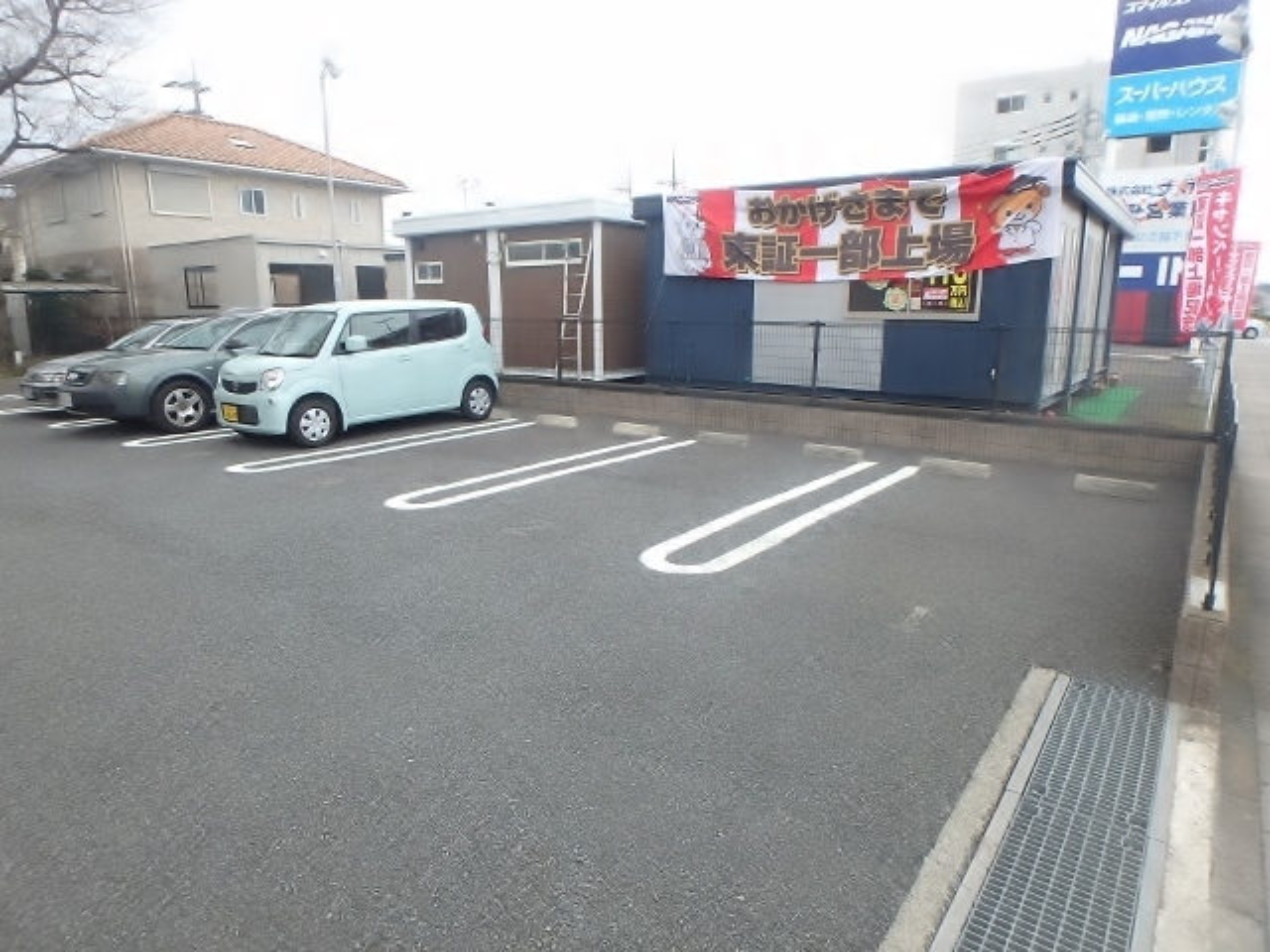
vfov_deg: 63.4
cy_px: 476
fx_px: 770
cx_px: 635
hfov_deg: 79.0
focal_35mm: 21
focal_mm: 3.7
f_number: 3.5
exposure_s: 1/250
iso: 125
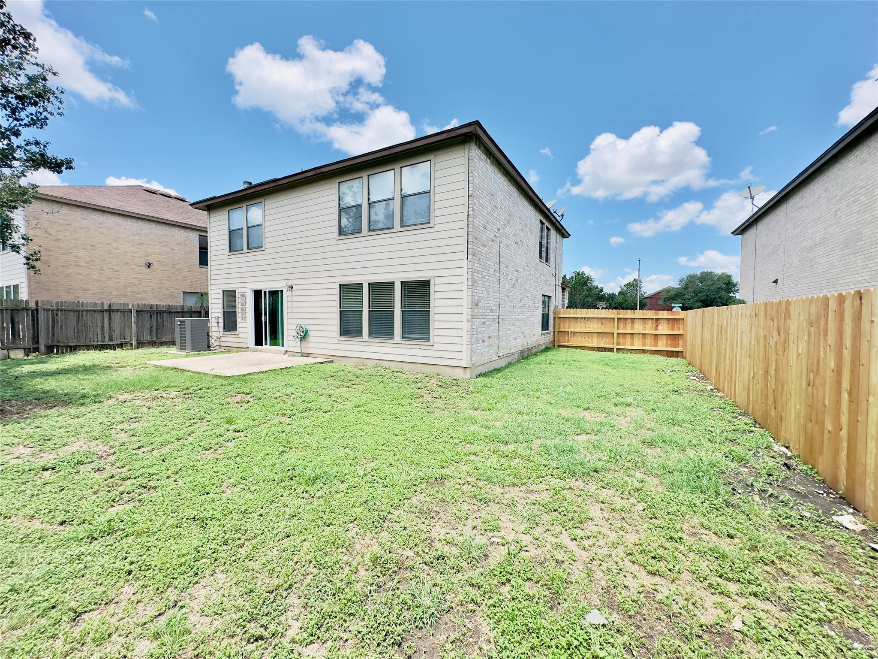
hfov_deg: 102.1
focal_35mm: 14
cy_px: 330
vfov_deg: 85.7
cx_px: 439
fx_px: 355
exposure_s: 1/1092
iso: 40
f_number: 2.2
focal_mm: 2.22
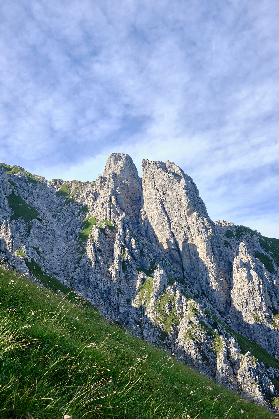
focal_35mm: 38
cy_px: 210
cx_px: 140
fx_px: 442
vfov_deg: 50.7
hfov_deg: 35.1
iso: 200
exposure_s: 1/160
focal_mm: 25.4
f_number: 6.4
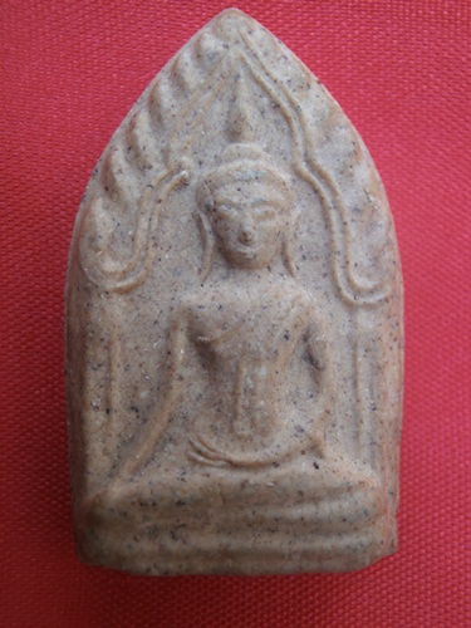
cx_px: 236
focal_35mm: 33
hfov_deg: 42.9
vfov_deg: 55.4
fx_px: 599
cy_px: 314
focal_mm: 5.93
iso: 100
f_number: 3.6
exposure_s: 1/40
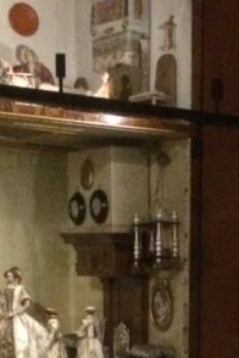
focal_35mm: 105
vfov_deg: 19.0
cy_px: 339
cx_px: 307
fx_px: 1046
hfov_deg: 12.6
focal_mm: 4.15
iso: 1000
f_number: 2.2
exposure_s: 1/17
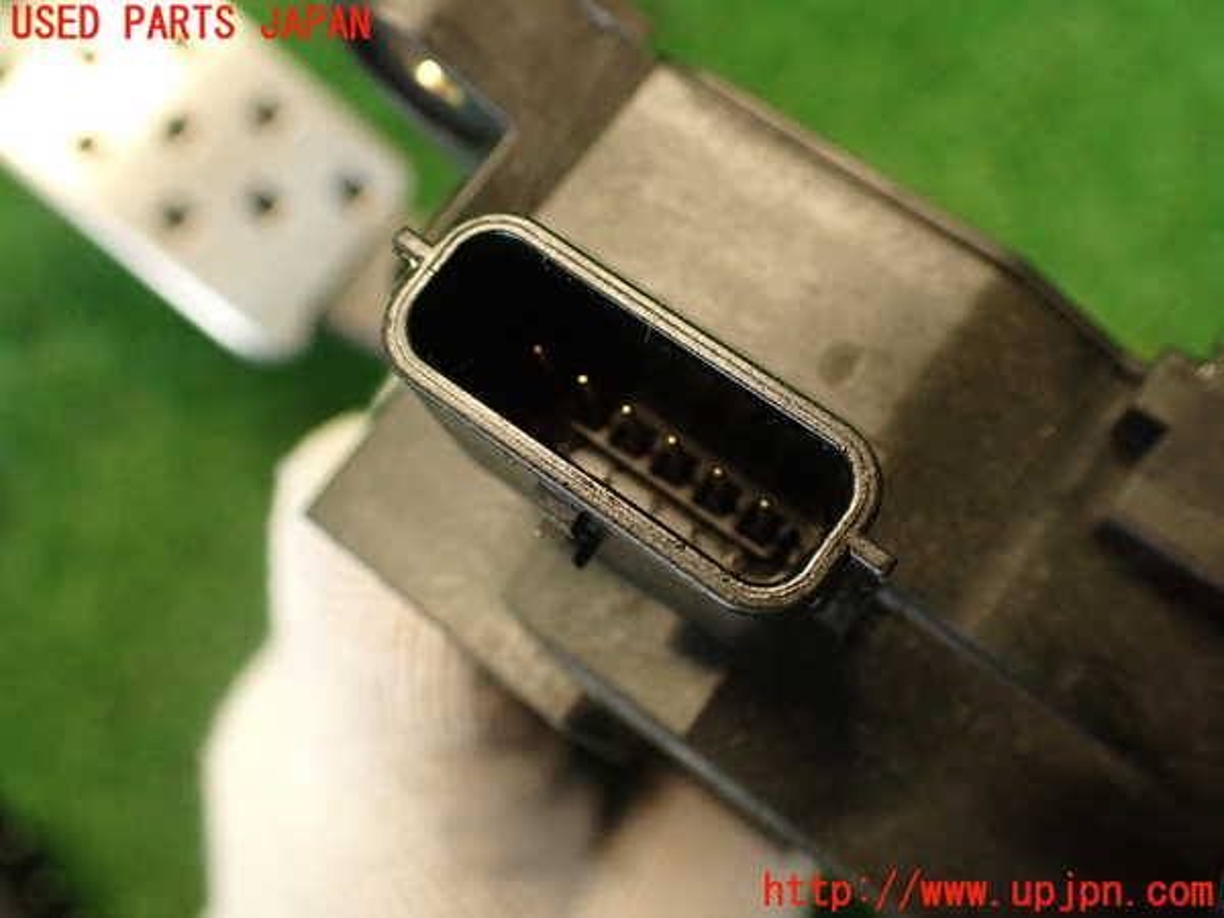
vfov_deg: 44.2
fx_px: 1131
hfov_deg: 56.8
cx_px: 612
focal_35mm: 32
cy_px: 459
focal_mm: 5.79
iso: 320
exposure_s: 1/30
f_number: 2.4
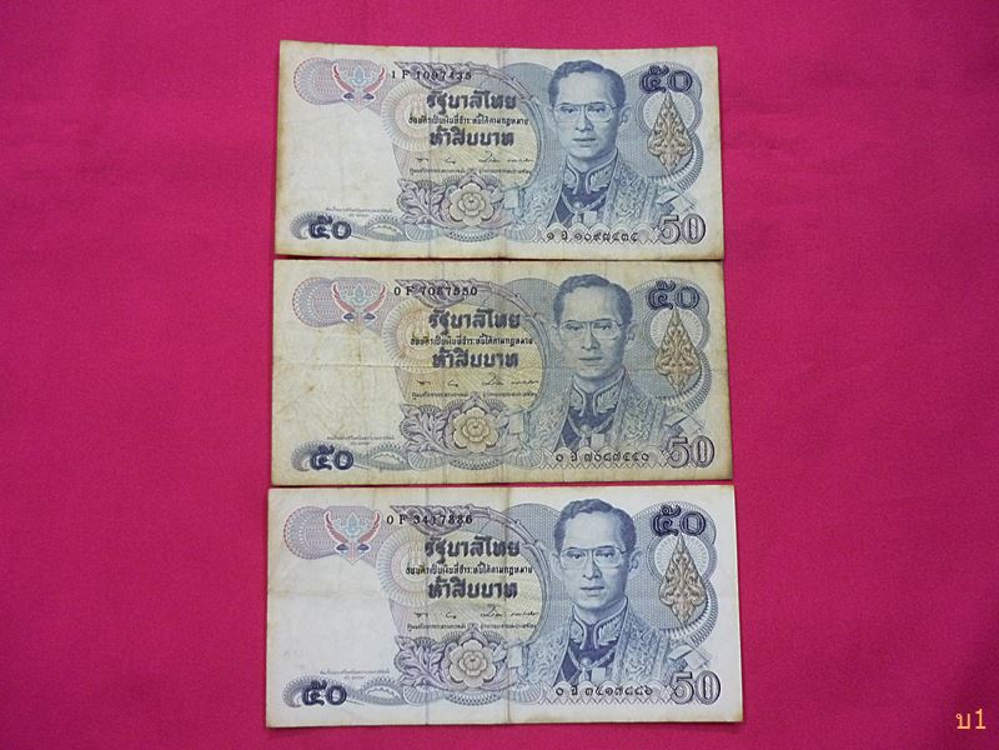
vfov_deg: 42.9
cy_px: 375
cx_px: 500
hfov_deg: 55.4
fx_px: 952
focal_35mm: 33
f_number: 2.8
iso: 400
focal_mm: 5.5
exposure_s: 1/13
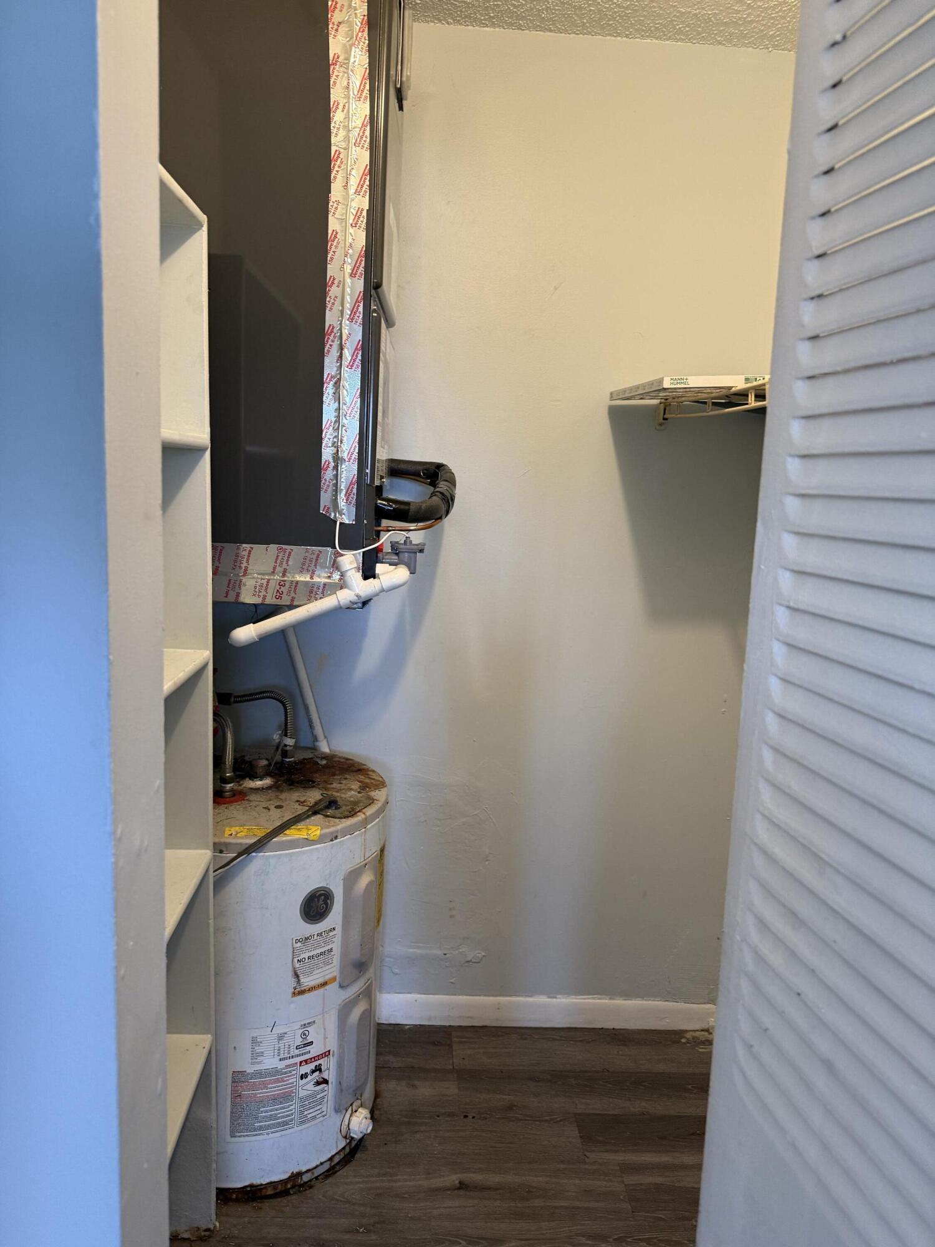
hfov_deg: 56.8
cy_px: 624
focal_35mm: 24
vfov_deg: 71.6
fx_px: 864
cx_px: 468
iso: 250
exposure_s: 1/60
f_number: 1.78
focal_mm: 6.76
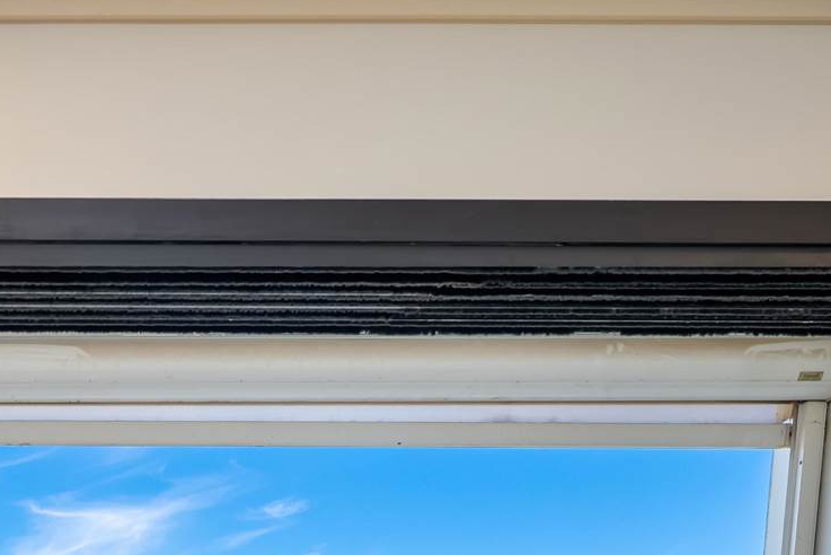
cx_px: -331
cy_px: 1086
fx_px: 1732
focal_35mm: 75
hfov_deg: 23.0
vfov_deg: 15.0
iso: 320
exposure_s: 1/320
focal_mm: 18
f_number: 5.6
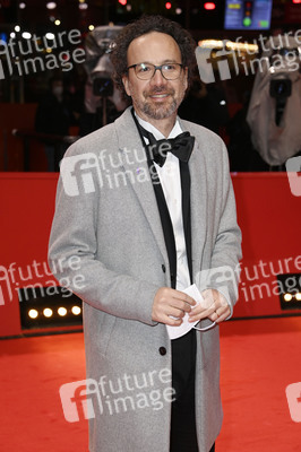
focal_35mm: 78
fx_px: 980
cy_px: 226
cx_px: 150
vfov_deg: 26.0
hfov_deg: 17.5
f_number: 5.6
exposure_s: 1/160
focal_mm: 78
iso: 800
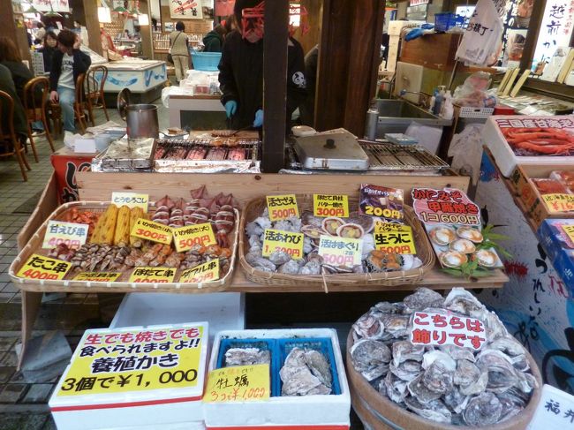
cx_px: 287
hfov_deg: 71.6
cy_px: 215
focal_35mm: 24
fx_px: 398
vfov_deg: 56.8
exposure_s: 1/50
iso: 400
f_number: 2.5
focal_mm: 4.3
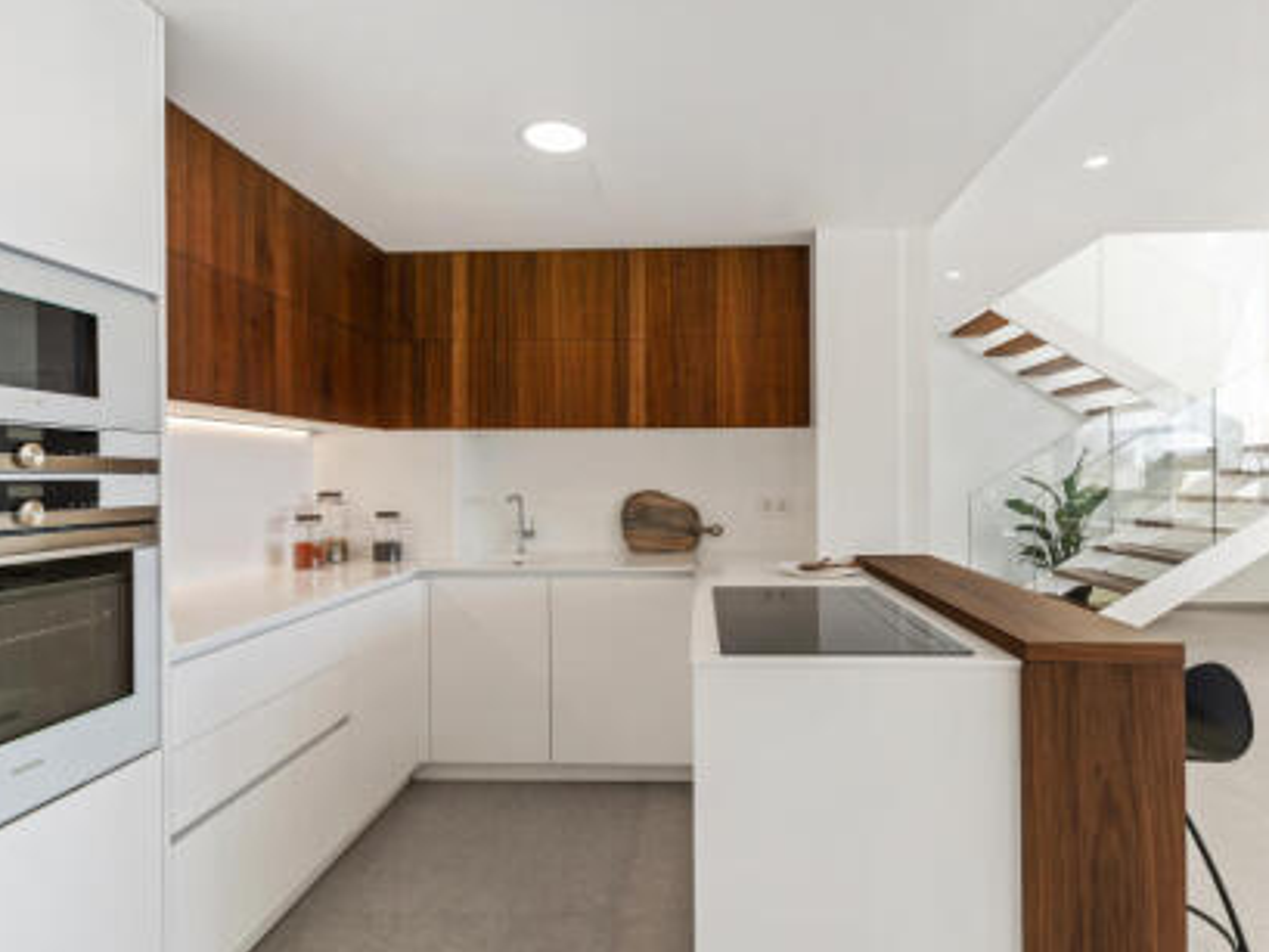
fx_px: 697
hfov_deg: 84.5
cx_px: 679
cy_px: 482
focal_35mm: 19
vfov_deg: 68.7
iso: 50
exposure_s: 1/15
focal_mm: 17
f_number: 8
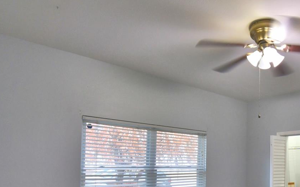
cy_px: 154
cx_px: 248
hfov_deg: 58.6
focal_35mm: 29
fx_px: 237
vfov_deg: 41.0
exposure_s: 1/30
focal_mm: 10
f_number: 4.5
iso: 450
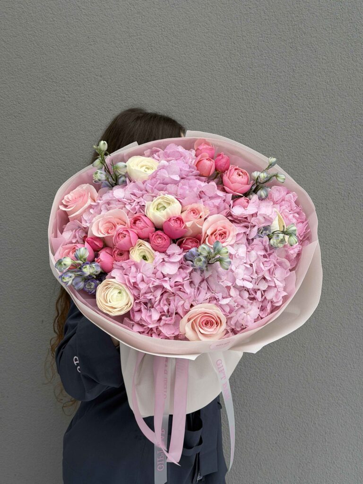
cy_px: 242
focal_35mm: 48
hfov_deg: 30.3
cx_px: 182
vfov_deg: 39.7
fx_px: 671
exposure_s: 1/310
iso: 64
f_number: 1.78
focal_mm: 6.76
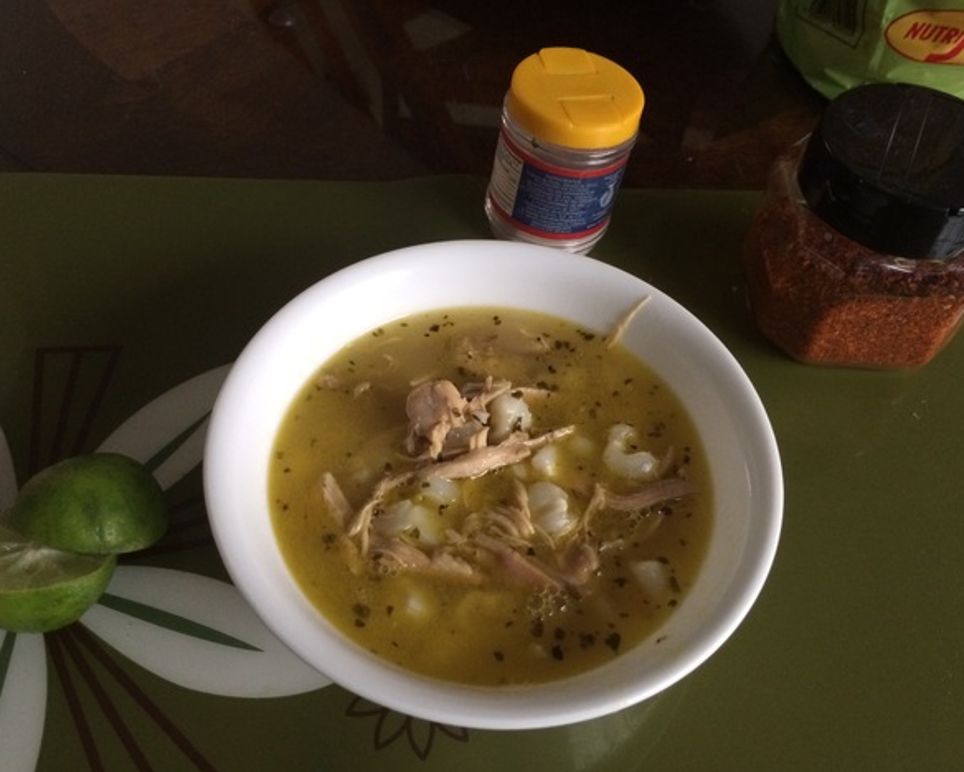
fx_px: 885
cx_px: 467
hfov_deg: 57.1
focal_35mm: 31
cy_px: 391
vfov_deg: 47.2
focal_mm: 4.15
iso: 250
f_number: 2.2
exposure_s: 1/17
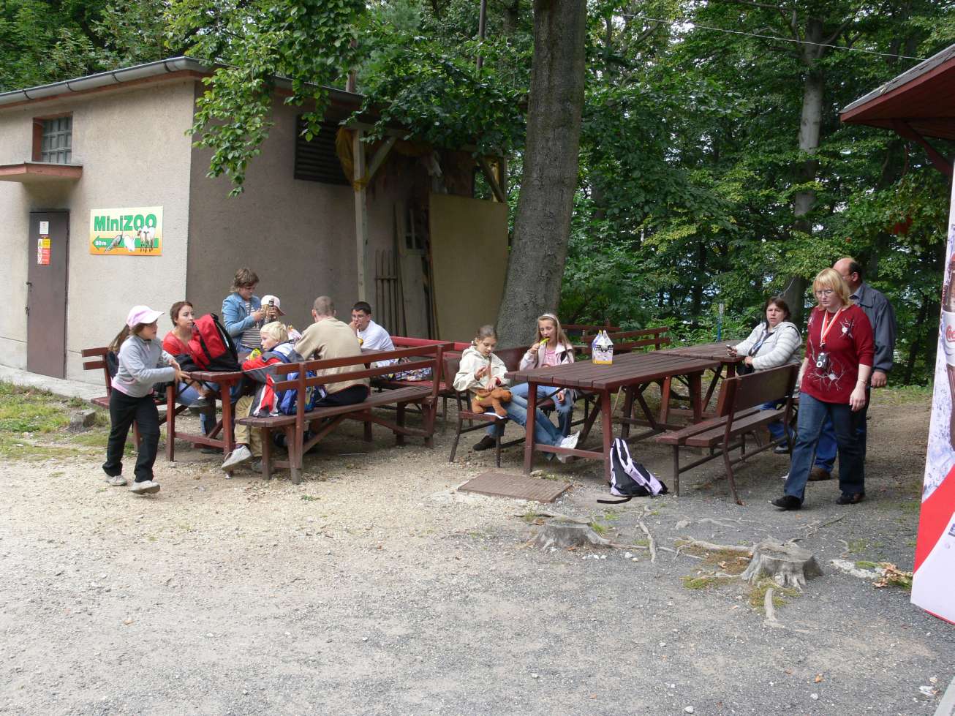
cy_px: 358
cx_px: 478
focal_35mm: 35
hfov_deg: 52.6
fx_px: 965
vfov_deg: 40.7
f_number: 4.5
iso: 100
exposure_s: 1/100
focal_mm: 7.4
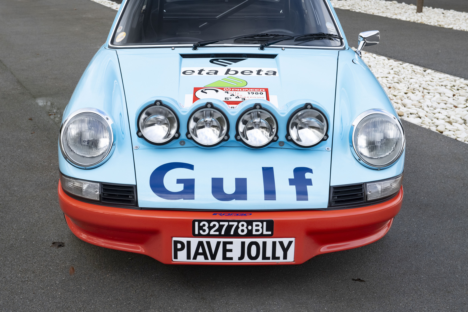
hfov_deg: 33.4
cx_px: 234
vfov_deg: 22.6
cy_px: 156
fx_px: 780
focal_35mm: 60
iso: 1000
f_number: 7.1
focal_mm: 60
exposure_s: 1/125
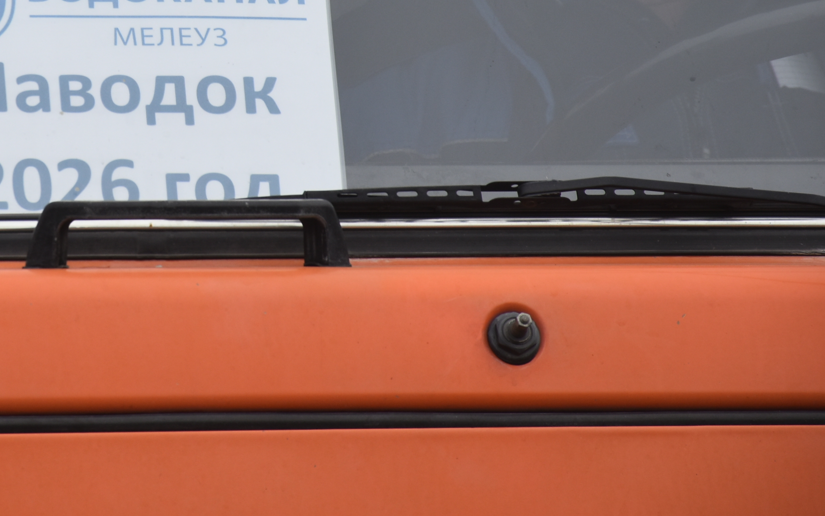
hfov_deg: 5.4
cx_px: 107
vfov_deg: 3.4
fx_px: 8770
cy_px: 26
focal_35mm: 390
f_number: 7.1
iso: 200
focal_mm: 140
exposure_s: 1/500
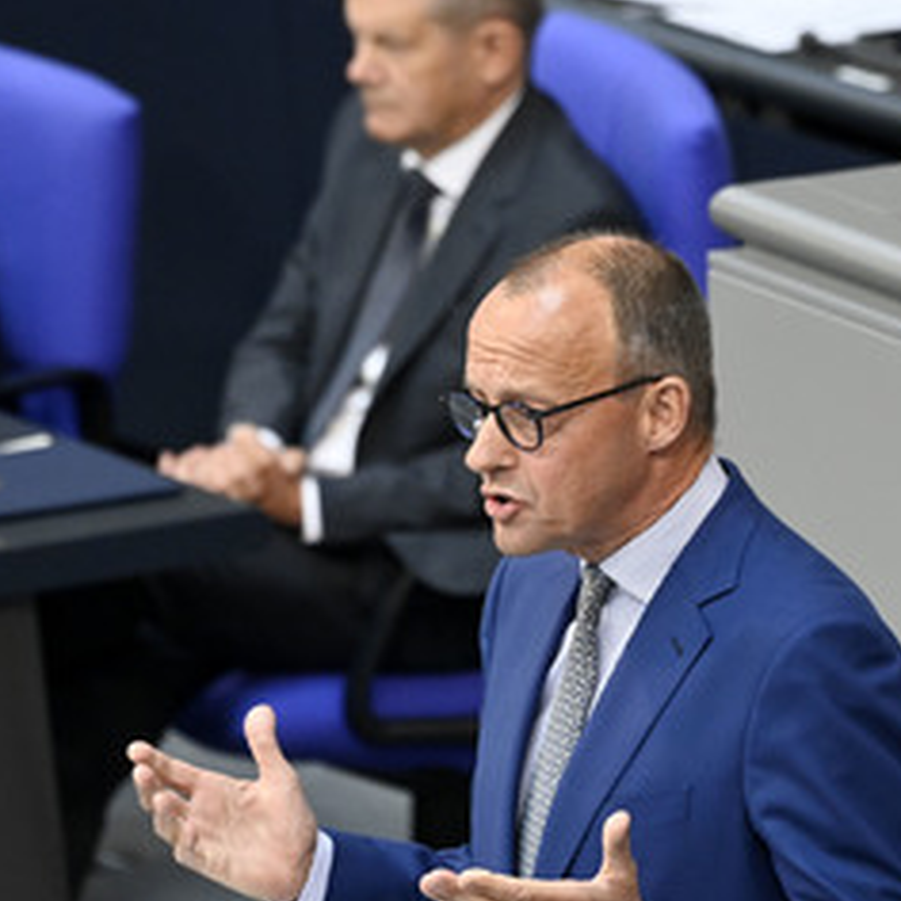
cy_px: 447
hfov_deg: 3.2
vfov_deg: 3.2
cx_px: 567
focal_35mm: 551
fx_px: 16226
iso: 8000
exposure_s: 1/320
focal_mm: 340
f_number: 5.6
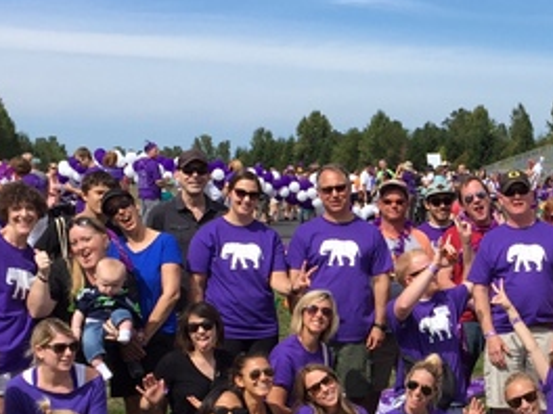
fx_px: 1262
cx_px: 509
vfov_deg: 18.5
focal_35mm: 79
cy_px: 343
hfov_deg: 24.0
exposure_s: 1/2083
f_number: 2.2
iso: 32
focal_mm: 4.15
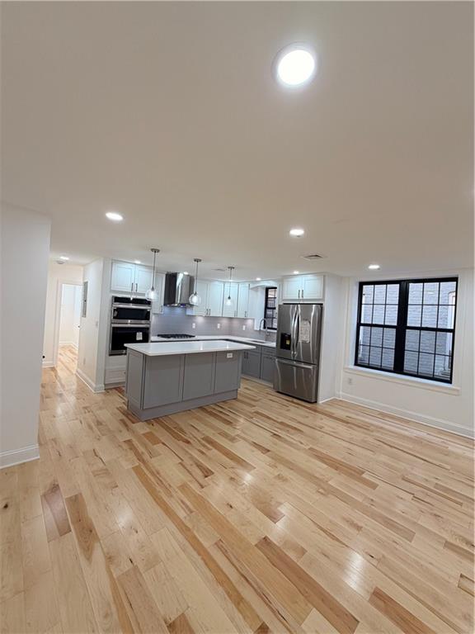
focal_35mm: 14
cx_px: 238
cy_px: 317
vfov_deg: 102.1
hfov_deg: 85.7
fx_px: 256
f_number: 2.2
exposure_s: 1/120
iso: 100
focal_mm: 2.22
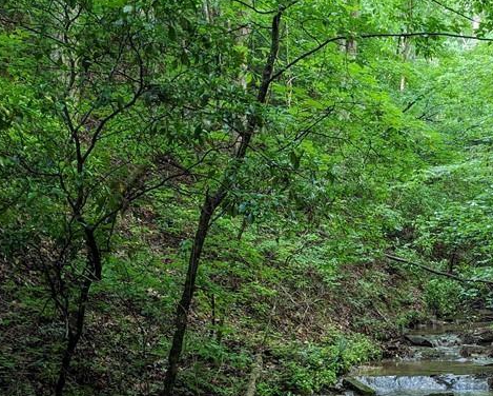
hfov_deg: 34.9
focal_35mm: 51
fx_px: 745
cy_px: 367
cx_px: 428
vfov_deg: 28.4
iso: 143
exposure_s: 1/24.1
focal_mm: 6.9
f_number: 1.68
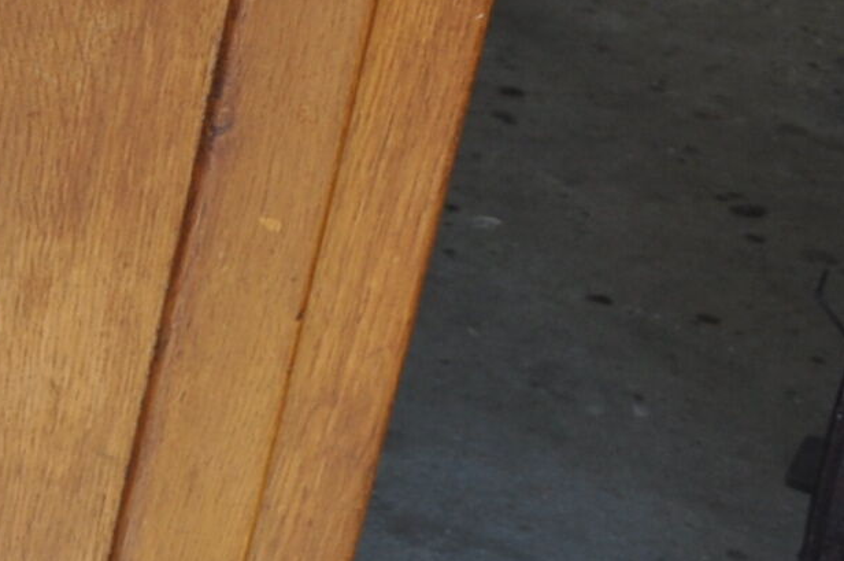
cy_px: 77
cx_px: -1344
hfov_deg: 11.4
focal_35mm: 141
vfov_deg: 9.7
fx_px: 3301
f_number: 5.6
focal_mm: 18
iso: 200
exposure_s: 1/125
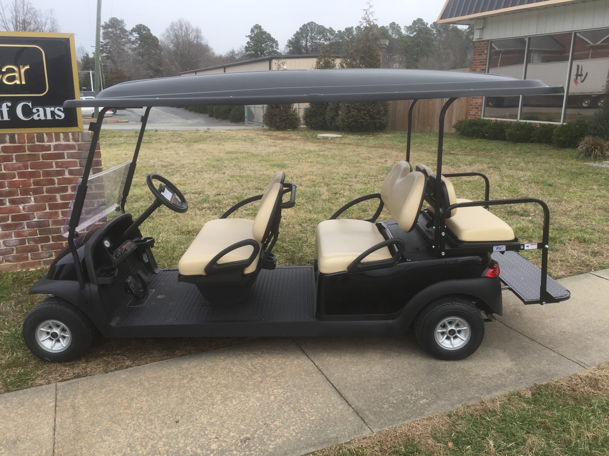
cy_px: 228
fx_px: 510
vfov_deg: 48.2
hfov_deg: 61.7
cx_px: 304
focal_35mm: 29
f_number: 2.2
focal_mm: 4.15
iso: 32
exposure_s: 1/271
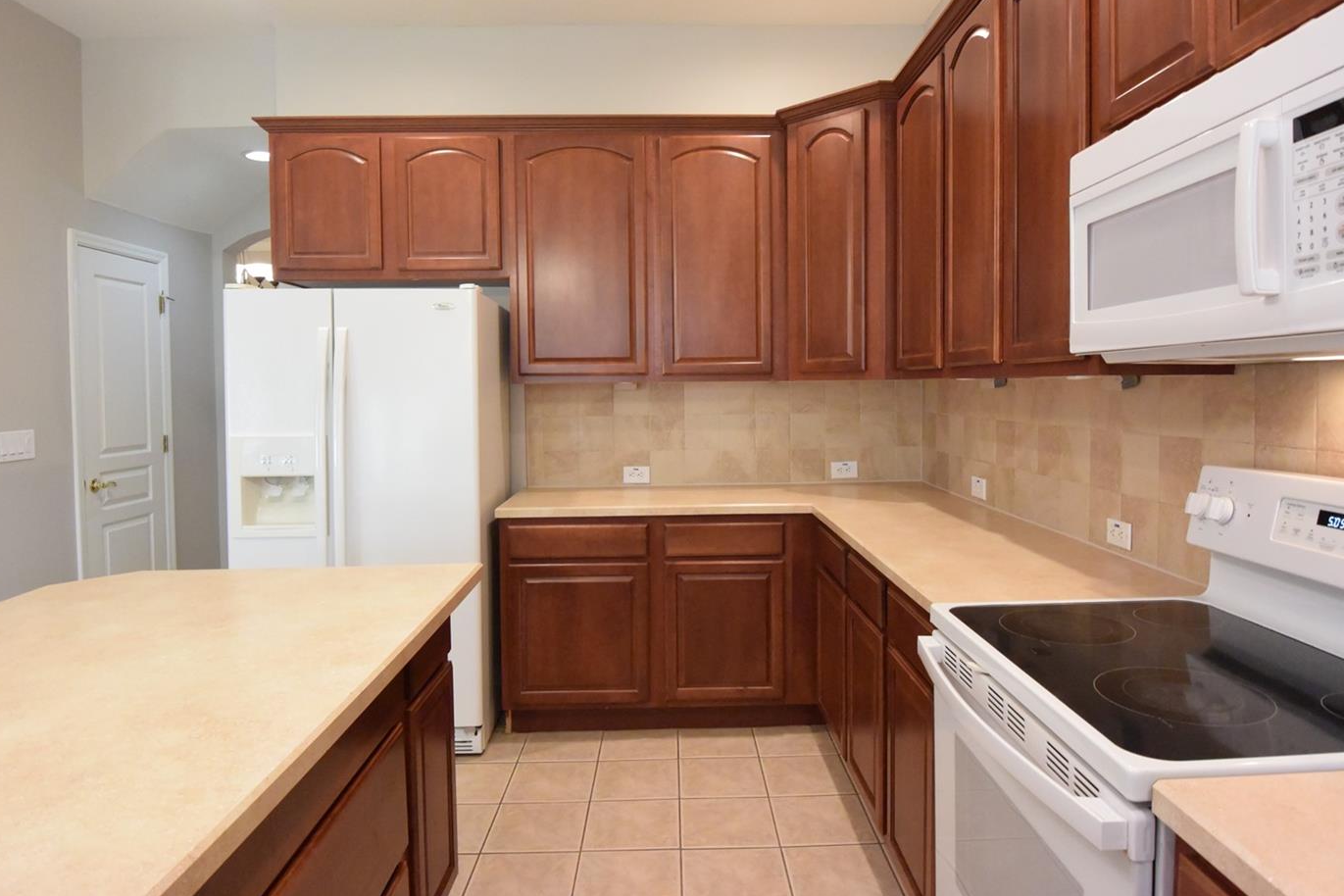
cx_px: 677
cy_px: 401
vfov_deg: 59.4
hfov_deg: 81.2
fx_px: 784
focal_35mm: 21
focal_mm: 6.7
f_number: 3.5
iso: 1400
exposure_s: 1/60
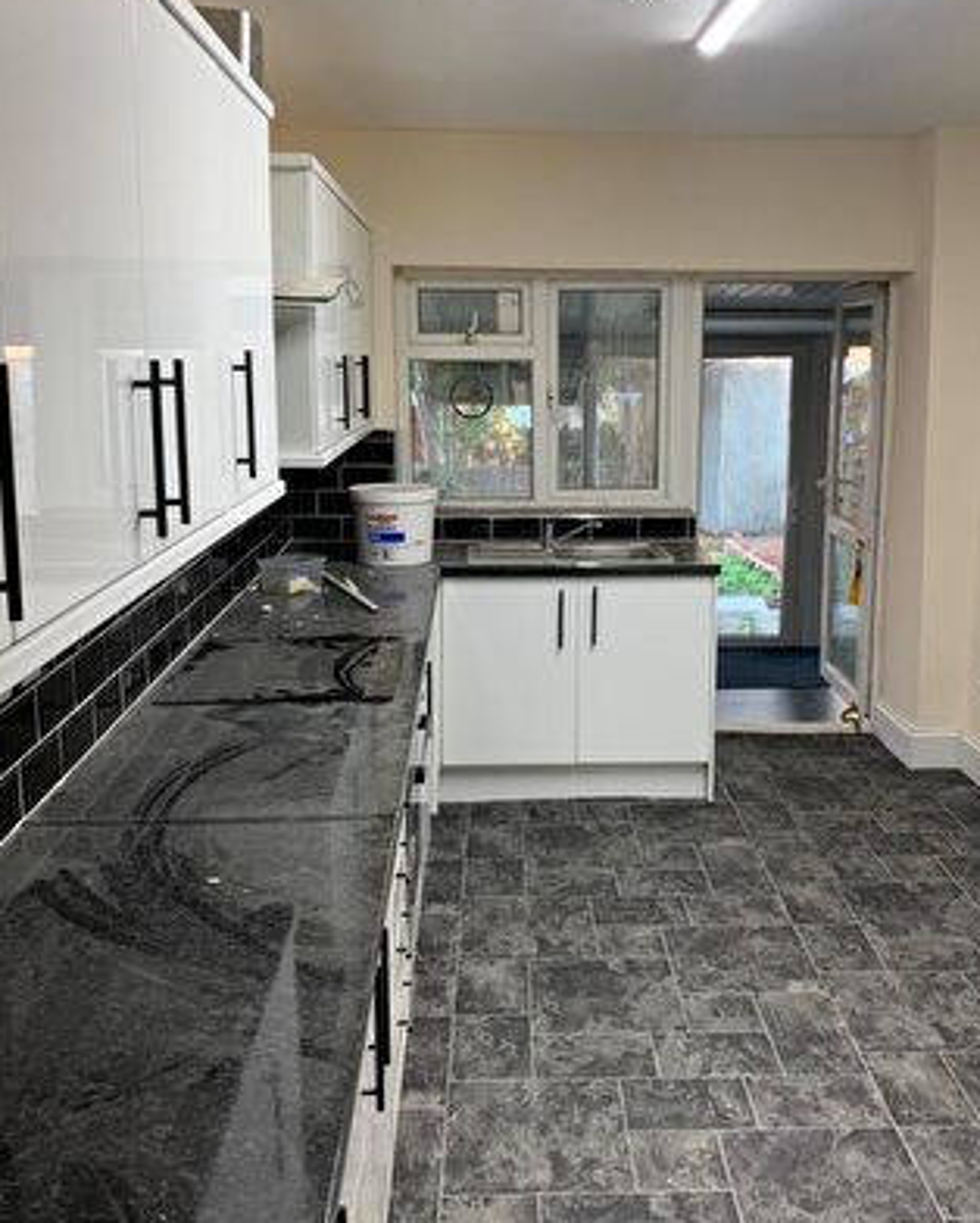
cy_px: 576
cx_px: 559
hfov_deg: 43.3
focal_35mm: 34
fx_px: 1232
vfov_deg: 52.8
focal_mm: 4.25
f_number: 1.8
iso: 50
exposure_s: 1/50
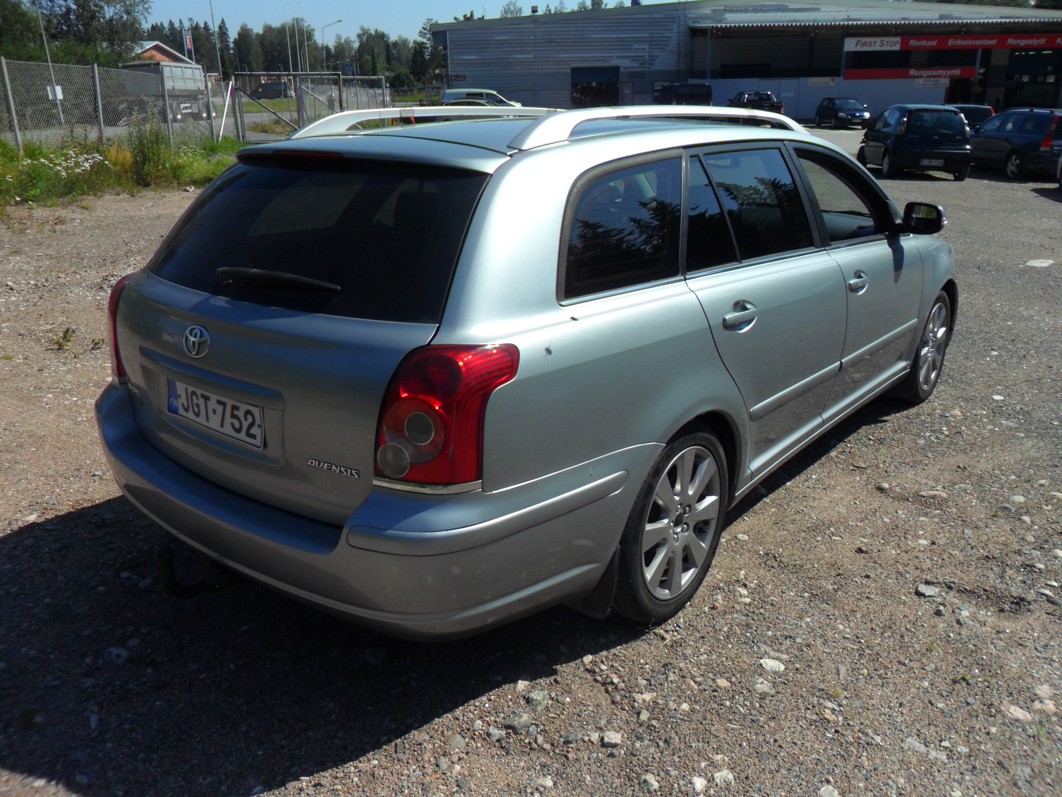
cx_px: 531
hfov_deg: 65.3
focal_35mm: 27
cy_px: 398
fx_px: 828
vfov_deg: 51.4
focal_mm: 4.9
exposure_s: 1/250
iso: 80
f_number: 8.9
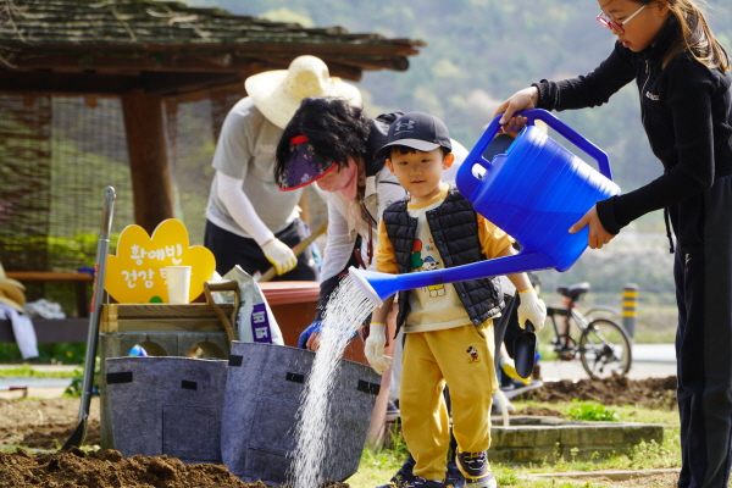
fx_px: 2592
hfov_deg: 16.1
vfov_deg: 10.8
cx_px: 366
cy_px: 244
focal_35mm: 128
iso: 100
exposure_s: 1/200
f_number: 5.6
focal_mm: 85
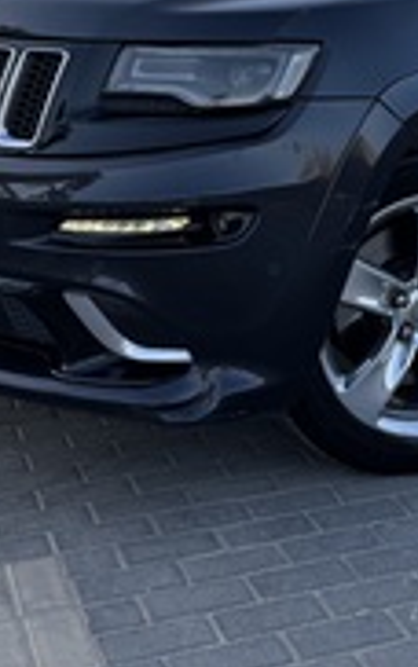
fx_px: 1165
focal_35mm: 64
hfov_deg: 20.1
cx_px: 343
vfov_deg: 31.0
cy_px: 108
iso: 80
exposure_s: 1/2105
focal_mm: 6.76
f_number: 1.78
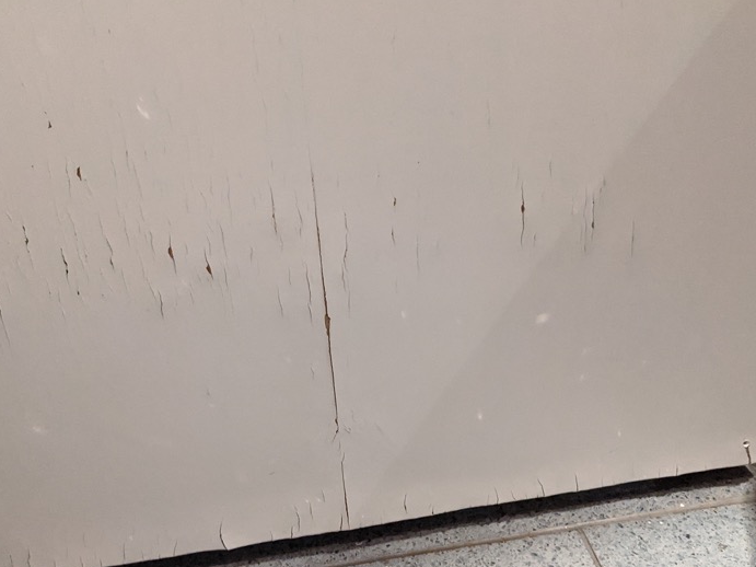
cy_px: 320
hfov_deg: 46.8
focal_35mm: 40
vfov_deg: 35.9
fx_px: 873
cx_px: 362
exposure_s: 1/100
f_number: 1.73
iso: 2474
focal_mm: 4.38
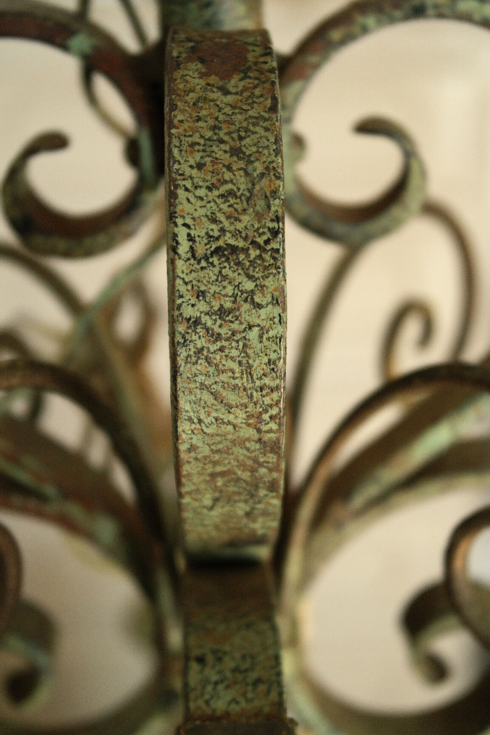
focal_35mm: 69
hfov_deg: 19.7
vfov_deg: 29.2
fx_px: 1409
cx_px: 245
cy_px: 368
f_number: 5.6
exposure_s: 1/40
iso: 800
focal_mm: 45
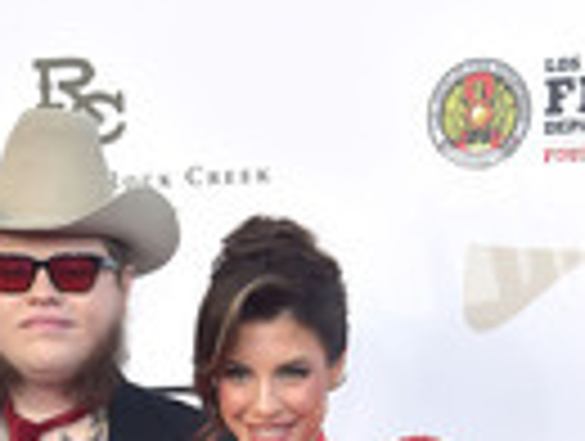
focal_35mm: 118
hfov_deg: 16.6
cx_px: 182
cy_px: 886
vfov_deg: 11.4
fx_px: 1998
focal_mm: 40
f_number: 6.3
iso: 500
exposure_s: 1/250
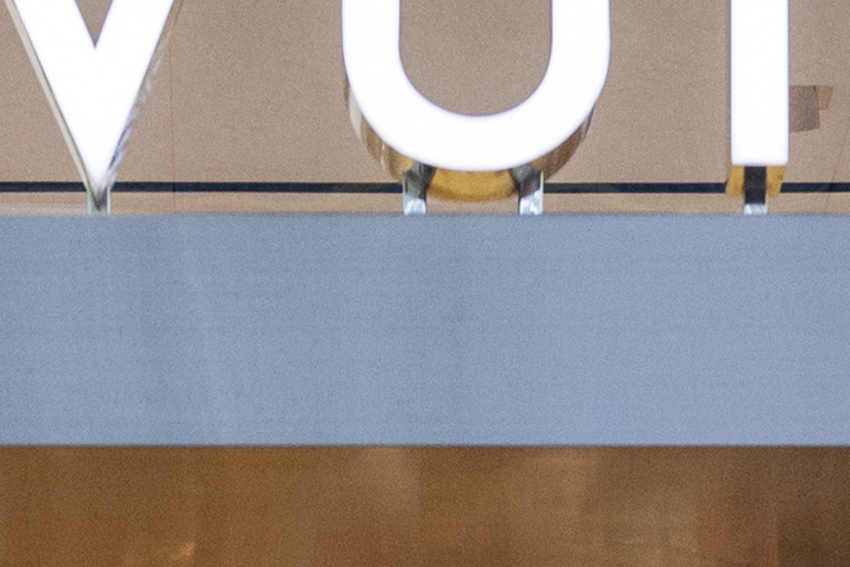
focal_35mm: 245
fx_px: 5784
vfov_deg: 5.3
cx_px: 290
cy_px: 1696
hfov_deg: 8.4
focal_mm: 35
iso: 1000
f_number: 4
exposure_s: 1/200
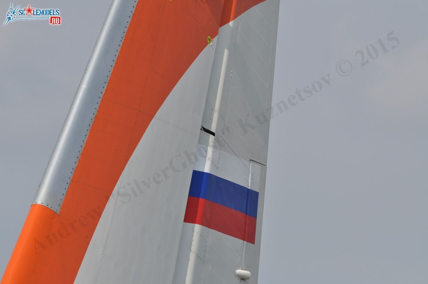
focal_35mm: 315
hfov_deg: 6.5
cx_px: 214
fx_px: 3740
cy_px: 142
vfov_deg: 4.4
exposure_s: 1/1000
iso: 200
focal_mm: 210
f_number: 8
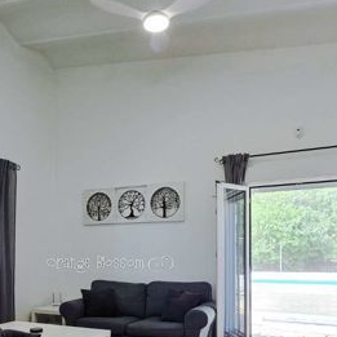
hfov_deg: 51.5
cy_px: 263
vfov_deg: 49.8
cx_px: 110
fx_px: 341
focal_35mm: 31
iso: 64
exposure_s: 1/100
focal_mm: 2.2
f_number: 2.2
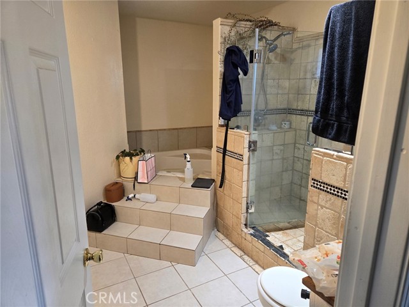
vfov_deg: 58.9
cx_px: 204
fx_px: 272
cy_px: 154
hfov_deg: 73.9
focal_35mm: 23
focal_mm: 5.4
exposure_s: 1/120
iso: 160
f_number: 1.8
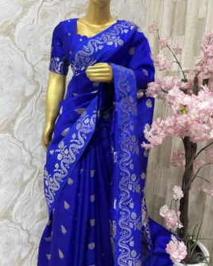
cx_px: 113
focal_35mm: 30
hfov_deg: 48.5
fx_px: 236
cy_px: 124
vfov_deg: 58.7
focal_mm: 6
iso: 64
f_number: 1.6
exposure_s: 1/50
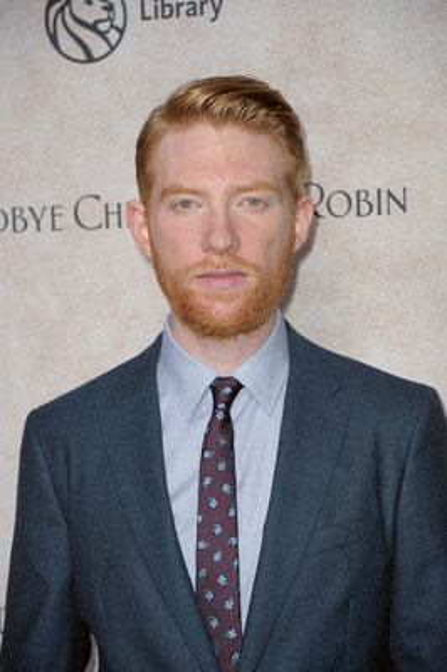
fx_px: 2239
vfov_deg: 17.1
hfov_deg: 11.4
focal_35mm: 120
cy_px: 336
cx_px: 224
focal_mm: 120
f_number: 5.6
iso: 400
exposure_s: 1/200
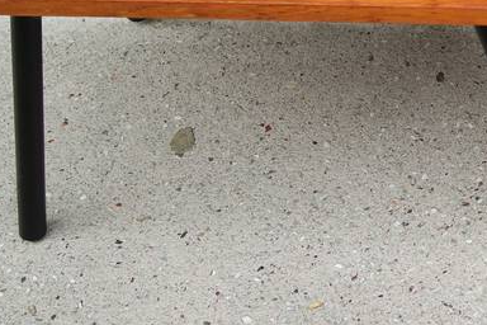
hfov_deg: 18.8
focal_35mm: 99
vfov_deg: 13.7
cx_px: 675
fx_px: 1339
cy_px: 22
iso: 200
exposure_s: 1/40
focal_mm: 22
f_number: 3.5
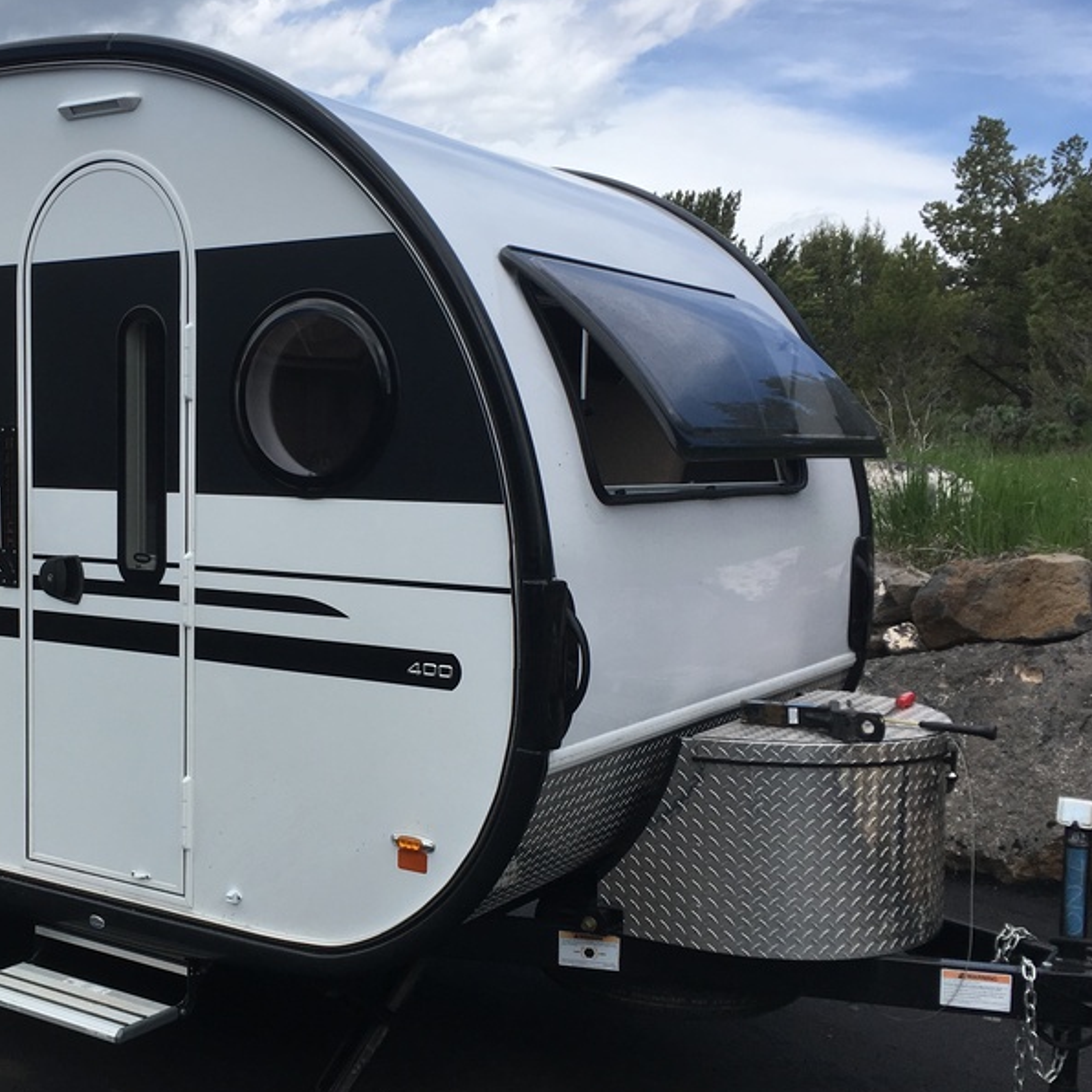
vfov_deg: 39.2
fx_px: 1535
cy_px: 573
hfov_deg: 38.0
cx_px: 251
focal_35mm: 43
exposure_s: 1/1508
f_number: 2.2
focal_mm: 4.15
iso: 25
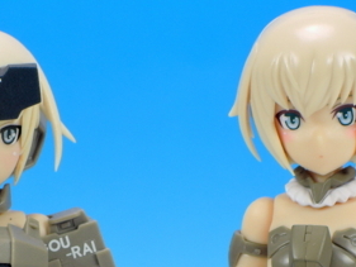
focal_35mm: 224
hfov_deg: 8.8
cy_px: 275
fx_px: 2305
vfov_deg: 6.6
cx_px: 141
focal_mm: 22.4
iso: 80
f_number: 7.3
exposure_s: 1
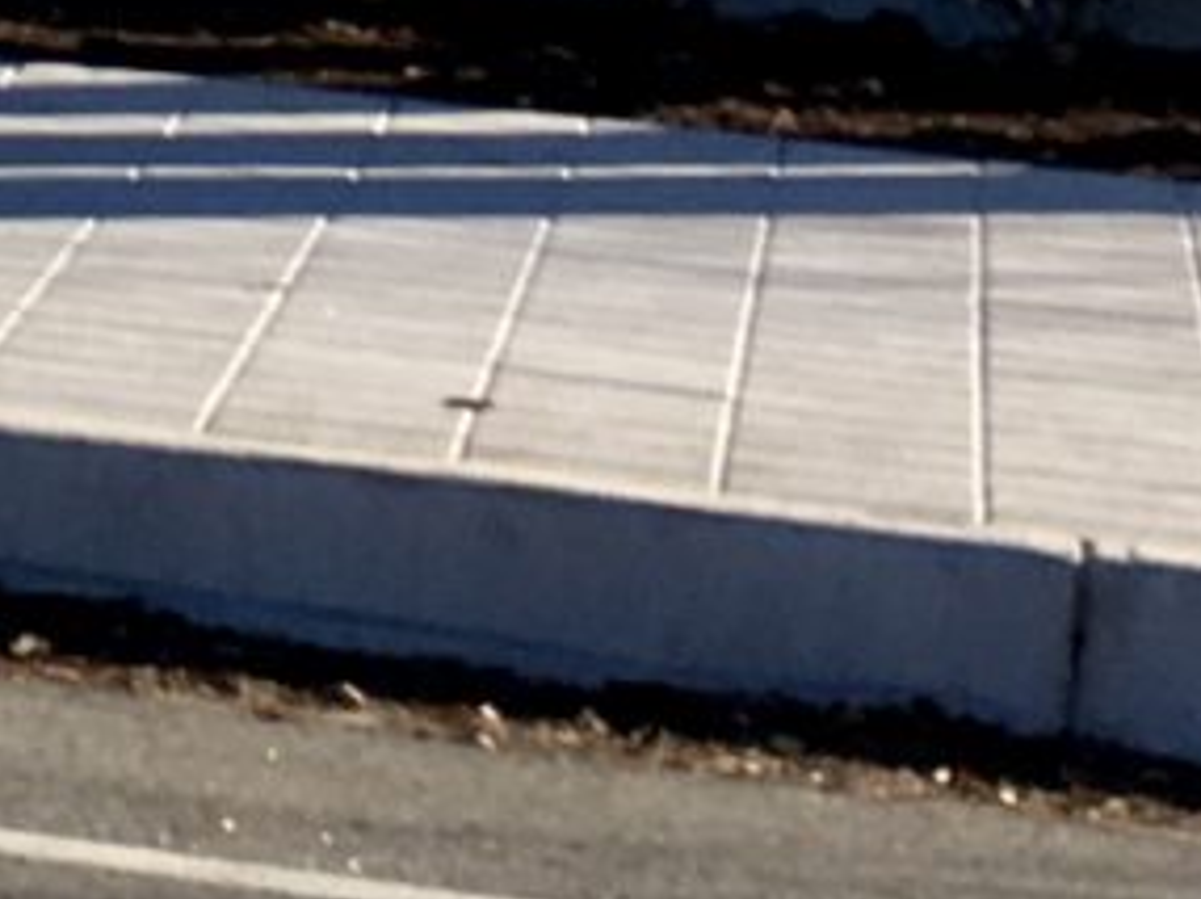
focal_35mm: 208
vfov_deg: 6.7
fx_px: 7210
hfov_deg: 9.1
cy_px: -1370
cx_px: -1016
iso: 25
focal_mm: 4.15
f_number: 2.2
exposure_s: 1/1304
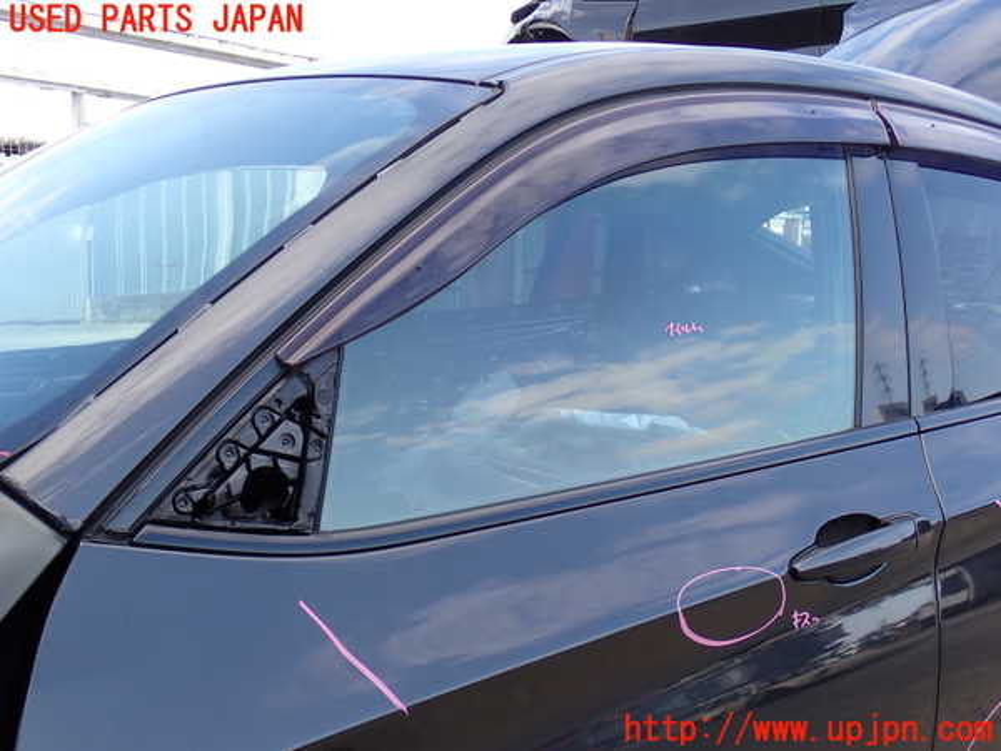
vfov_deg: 32.9
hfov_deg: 42.9
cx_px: 500
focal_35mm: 44
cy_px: 376
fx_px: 1272
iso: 100
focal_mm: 7.84
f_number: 4
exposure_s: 1/125
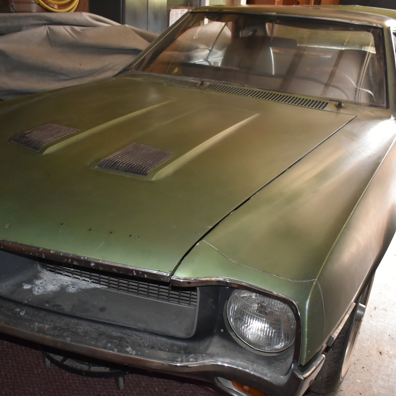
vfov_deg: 46.0
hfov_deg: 46.0
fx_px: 466
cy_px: 194
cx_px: 176
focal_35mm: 36
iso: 1400
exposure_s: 1/60
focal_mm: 18
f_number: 3.5
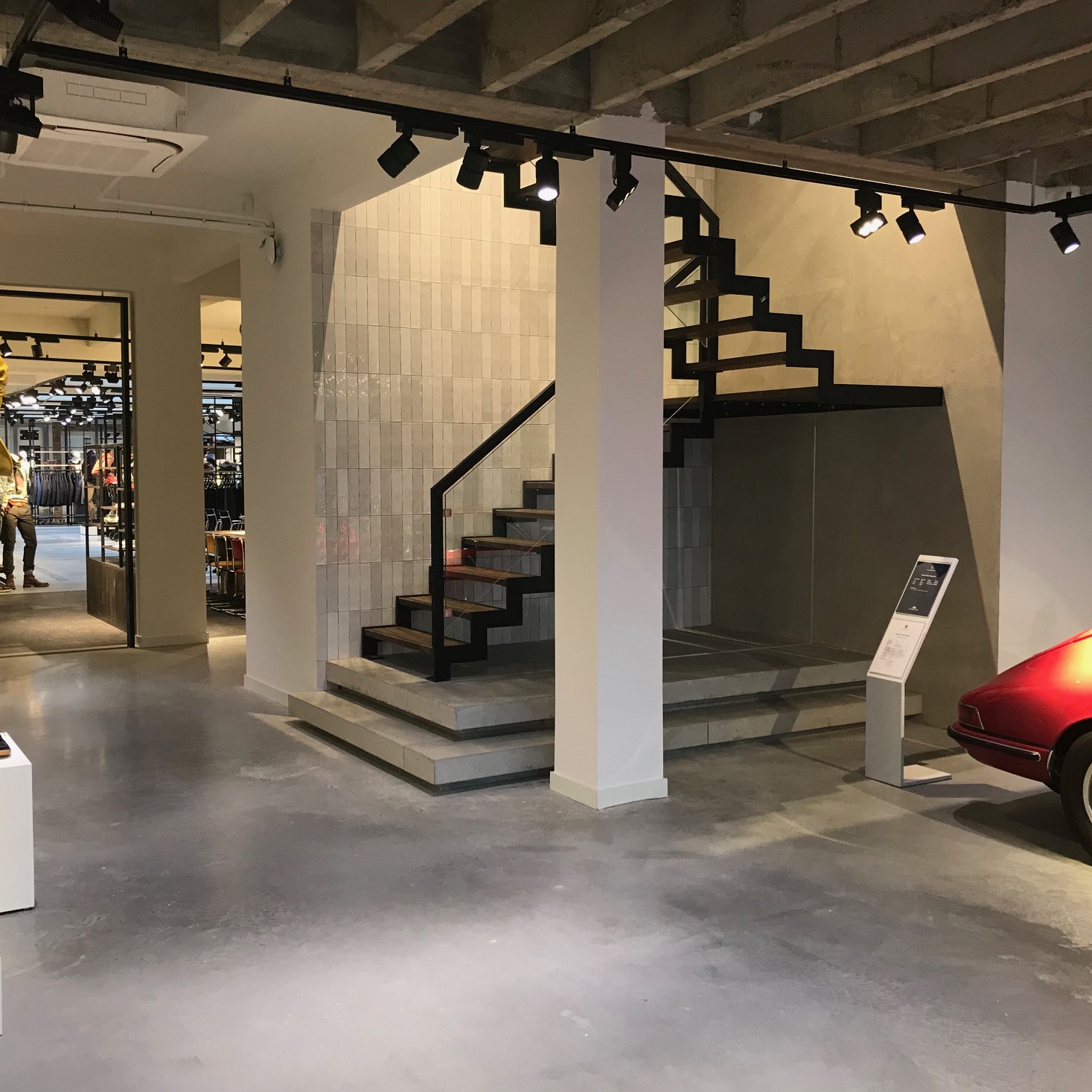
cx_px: 517
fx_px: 1213
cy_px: 543
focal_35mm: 34
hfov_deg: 48.4
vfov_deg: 48.5
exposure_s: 1/20
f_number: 1.8
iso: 32
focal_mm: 3.99
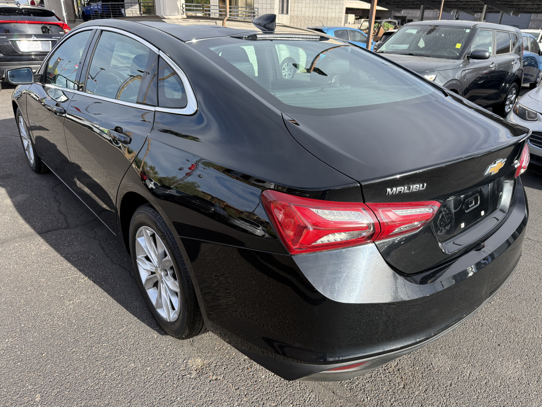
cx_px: 271
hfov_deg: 71.6
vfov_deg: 56.8
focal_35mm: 24
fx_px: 376
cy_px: 204
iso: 100
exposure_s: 1/1727
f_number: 1.78
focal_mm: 6.76
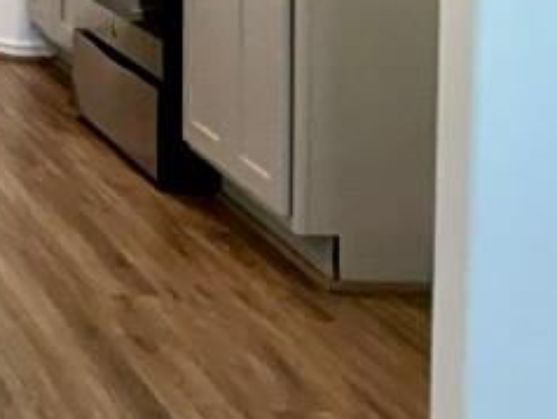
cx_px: -557
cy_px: -403
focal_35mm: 116
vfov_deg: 11.6
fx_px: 1868
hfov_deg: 14.2
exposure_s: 1/60
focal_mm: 3
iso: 80
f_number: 1.8
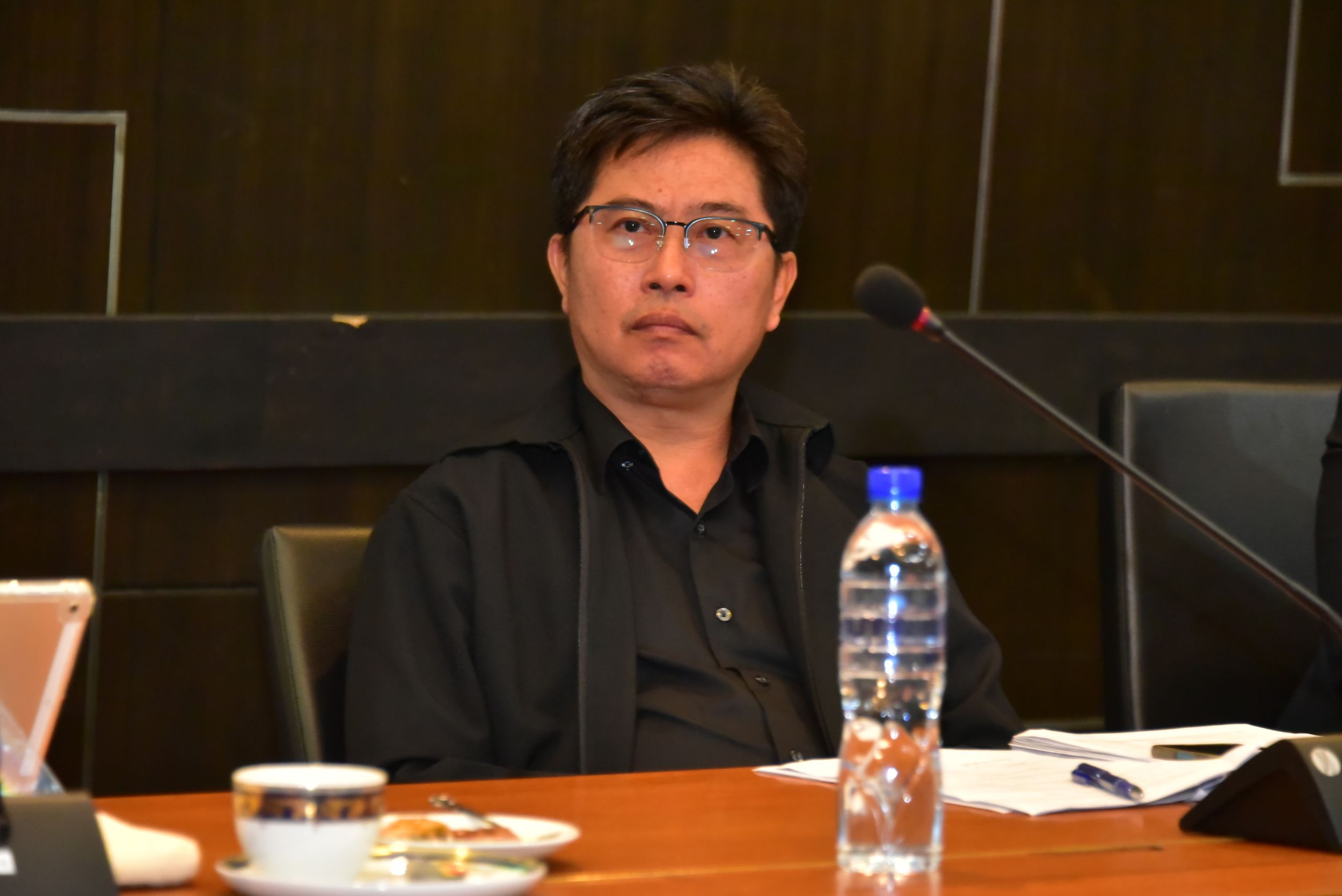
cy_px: 448
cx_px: 671
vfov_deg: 8.6
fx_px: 5967
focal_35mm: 160
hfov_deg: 12.8
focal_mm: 160
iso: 6400
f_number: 5.6
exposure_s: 1/100
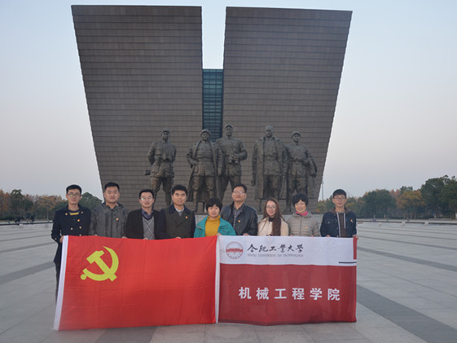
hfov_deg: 60.0
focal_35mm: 30
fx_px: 396
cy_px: 172
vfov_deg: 46.8
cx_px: 231
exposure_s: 1/80
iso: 400
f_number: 3.5
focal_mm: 18
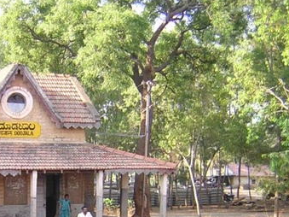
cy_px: 194
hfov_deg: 28.0
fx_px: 568
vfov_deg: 21.2
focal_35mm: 68
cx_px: 56
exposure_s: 1/130
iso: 100
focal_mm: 4.7
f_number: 2.6
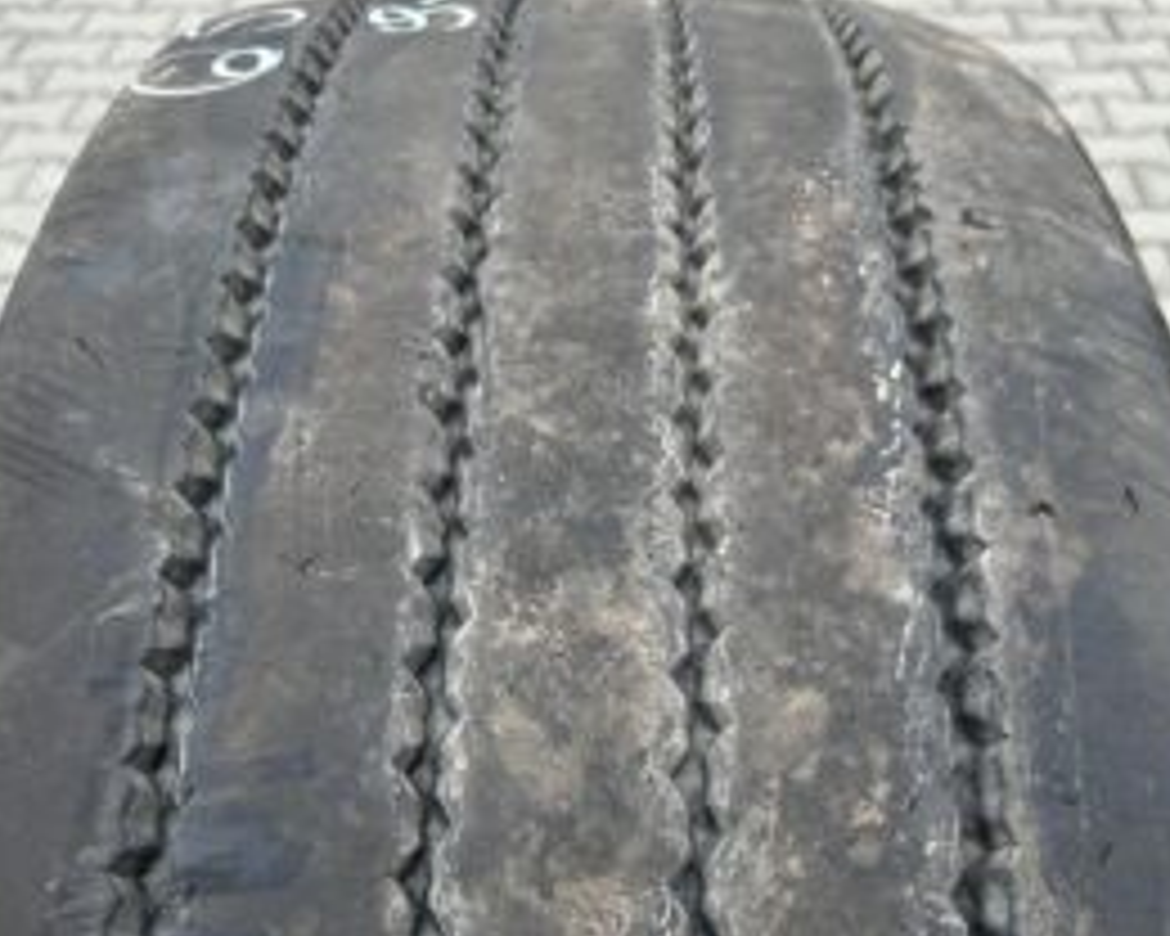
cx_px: 531
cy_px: 596
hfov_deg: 43.8
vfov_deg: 35.4
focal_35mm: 42
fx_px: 1454
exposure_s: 1/949
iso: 50
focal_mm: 5.7
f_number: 1.5
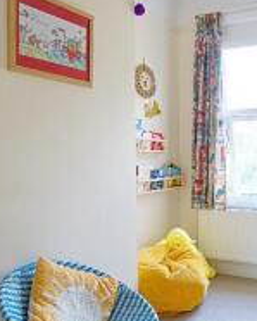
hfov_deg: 39.7
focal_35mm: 36
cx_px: 202
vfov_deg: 50.3
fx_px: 342
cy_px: 165
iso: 640
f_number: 4
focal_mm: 10
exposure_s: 1/160
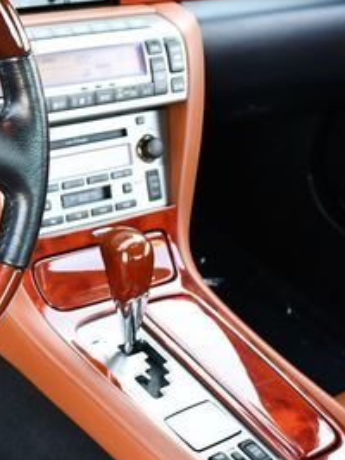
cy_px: 176
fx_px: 1104
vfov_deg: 23.5
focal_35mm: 83
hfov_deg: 16.8
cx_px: -100
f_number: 3.5
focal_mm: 18
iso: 800
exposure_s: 1/125
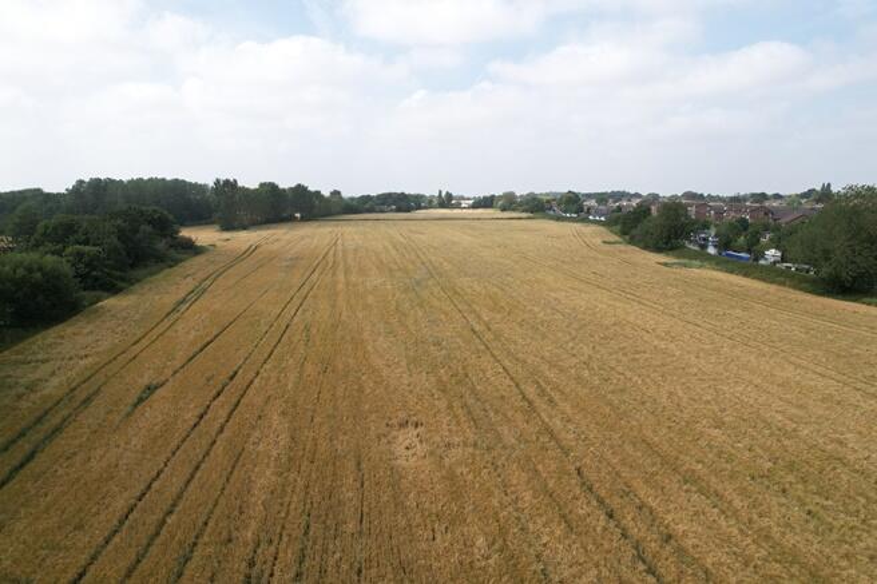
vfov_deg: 57.2
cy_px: 292
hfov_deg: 78.6
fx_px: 536
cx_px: 438
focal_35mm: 22
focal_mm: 8.38
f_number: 2.8
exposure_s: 1/1250
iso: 100
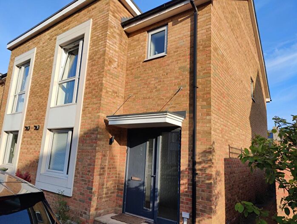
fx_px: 198
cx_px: 148
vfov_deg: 59.0
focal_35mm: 23
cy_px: 112
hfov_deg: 73.9
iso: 50
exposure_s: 1/1842
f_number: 1.8
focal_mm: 6.06
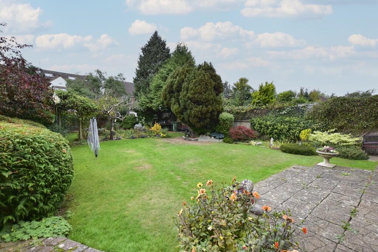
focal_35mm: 15
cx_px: 189
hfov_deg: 100.4
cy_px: 126
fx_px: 158
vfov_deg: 77.3
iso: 640
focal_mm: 10
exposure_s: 1/250
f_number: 8
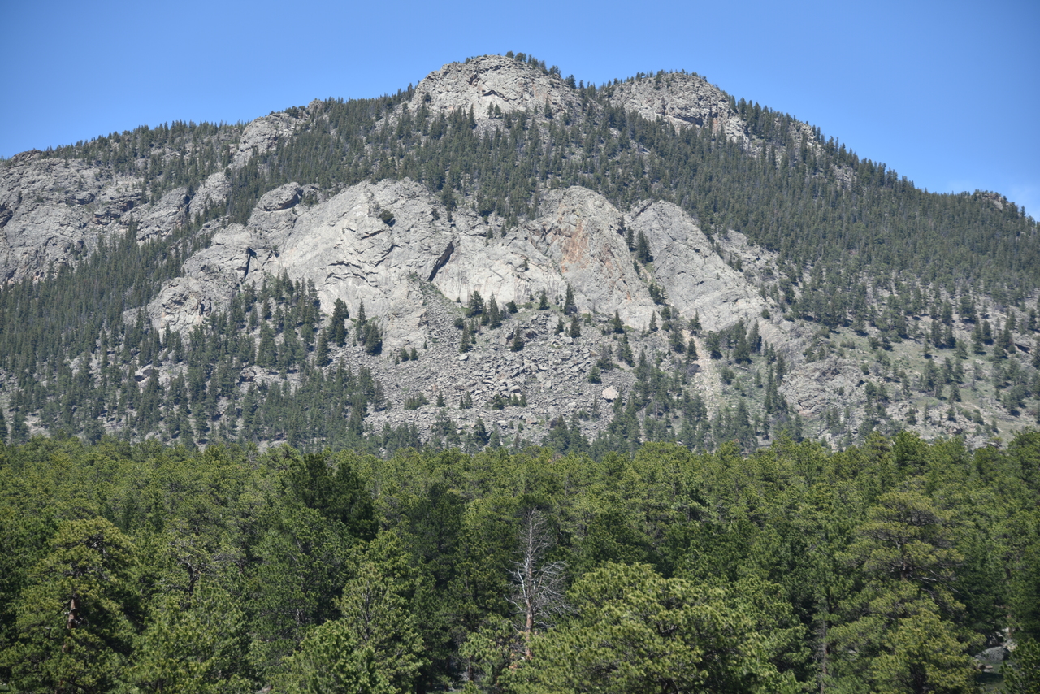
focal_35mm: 135
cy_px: 347
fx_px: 3901
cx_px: 520
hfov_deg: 15.2
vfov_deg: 10.2
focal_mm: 135
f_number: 6.3
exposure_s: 1/320
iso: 100
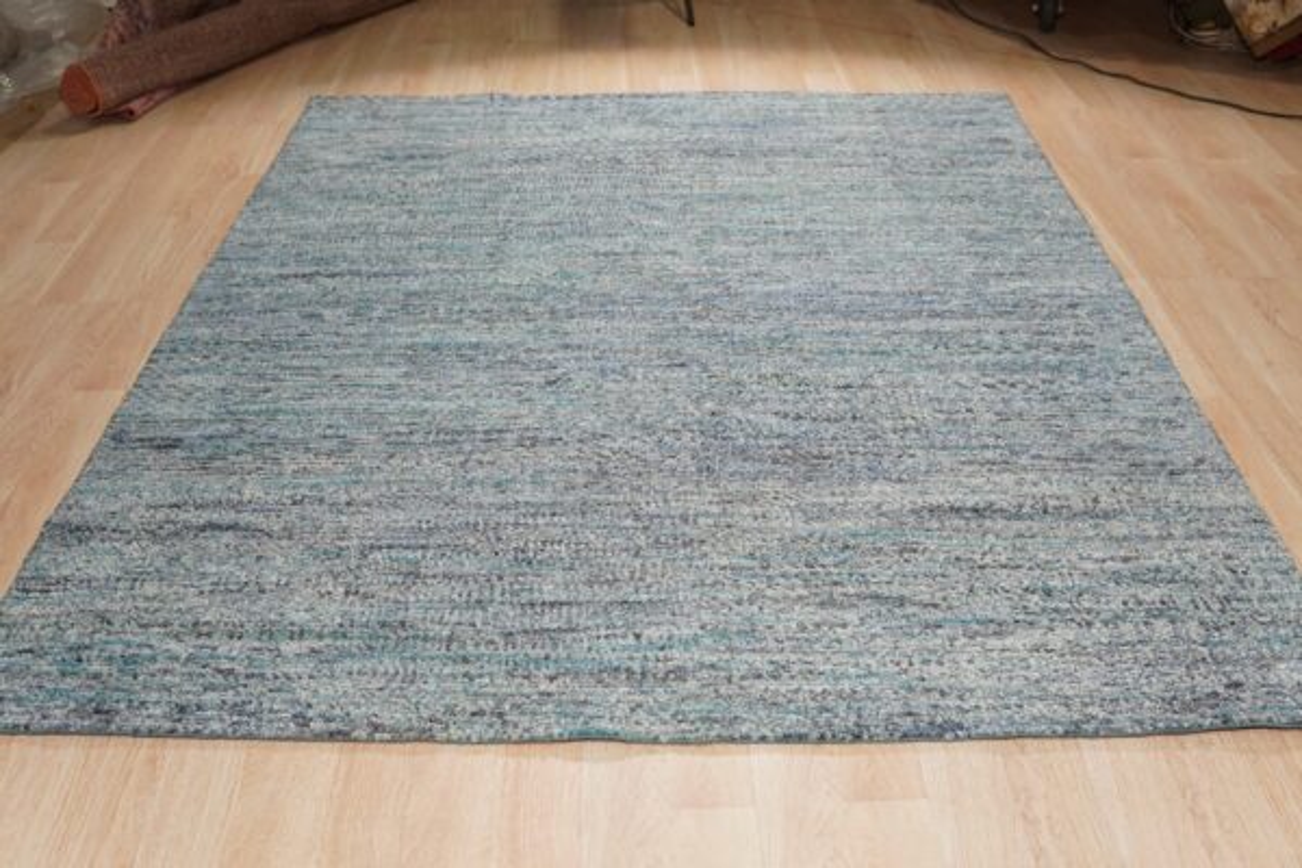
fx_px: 1627
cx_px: 651
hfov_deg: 43.6
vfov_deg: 29.9
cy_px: 434
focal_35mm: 45
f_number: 4
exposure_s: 1/250
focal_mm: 30
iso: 500
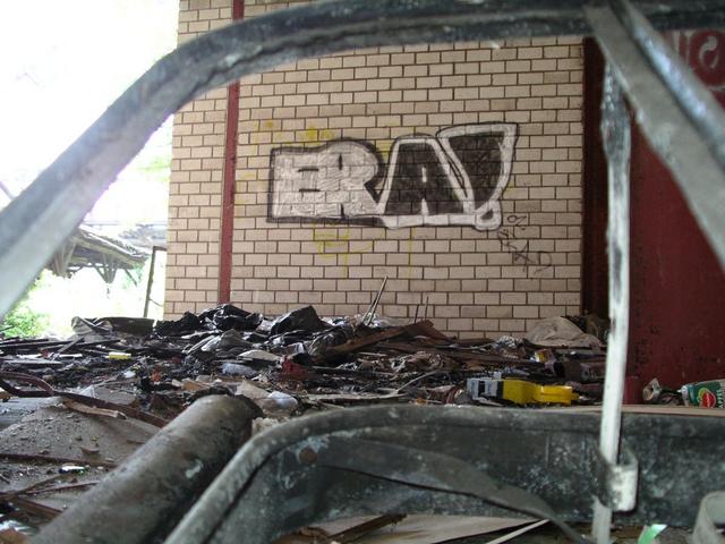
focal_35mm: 37
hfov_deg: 50.1
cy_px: 272
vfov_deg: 38.7
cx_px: 362
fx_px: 775
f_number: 2.8
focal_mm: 7.8
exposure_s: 1/40
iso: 160
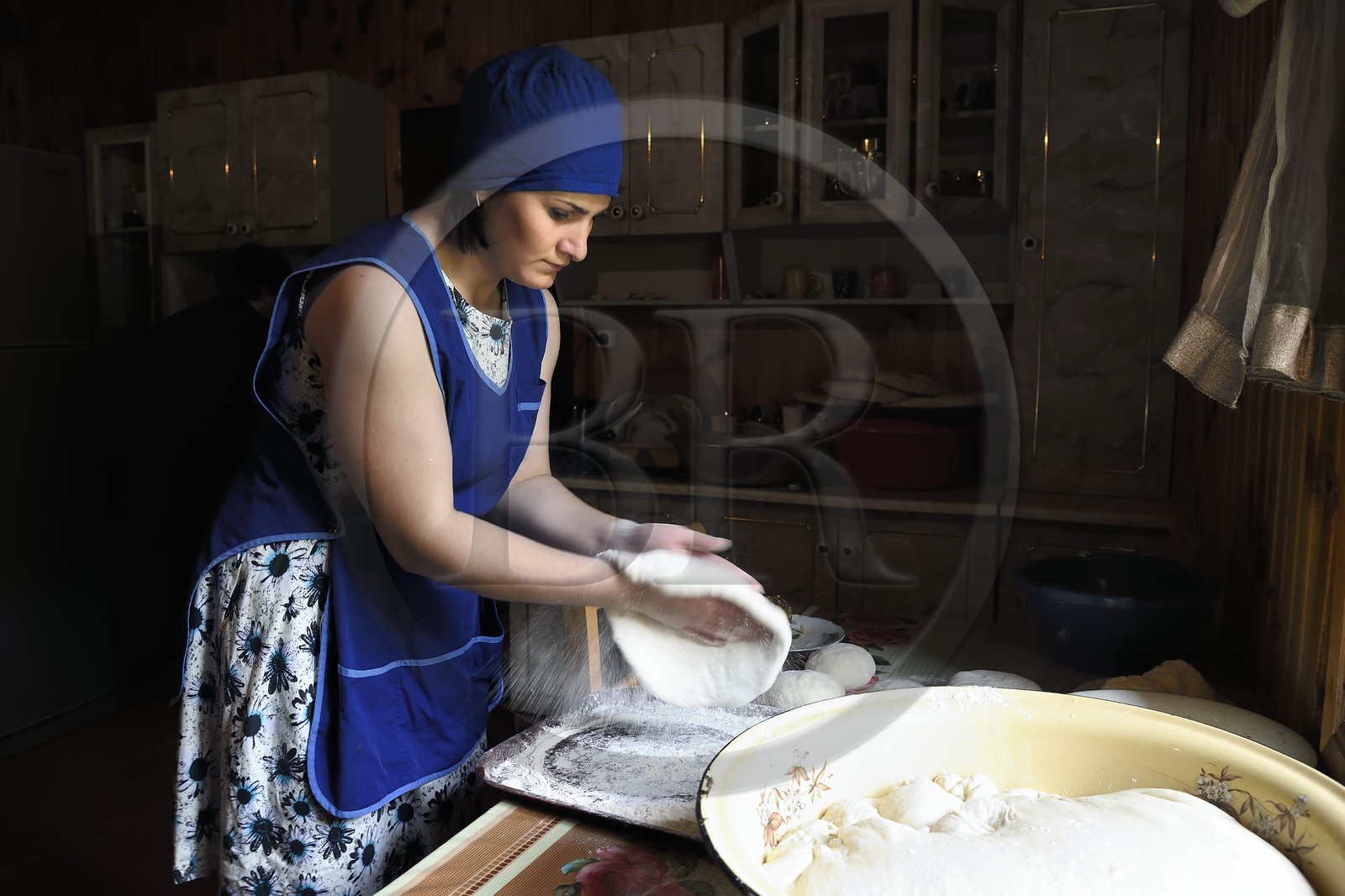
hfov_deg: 73.8
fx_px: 896
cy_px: 448
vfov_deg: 53.1
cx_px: 672
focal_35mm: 24
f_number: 5.6
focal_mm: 24
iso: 1600
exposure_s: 1/60
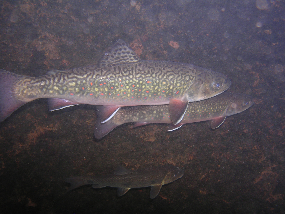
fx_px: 313
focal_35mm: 38
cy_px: 107
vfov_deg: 37.7
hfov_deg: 49.0
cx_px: 142
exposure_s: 1/60.1
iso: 100
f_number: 2.8
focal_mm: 5.8
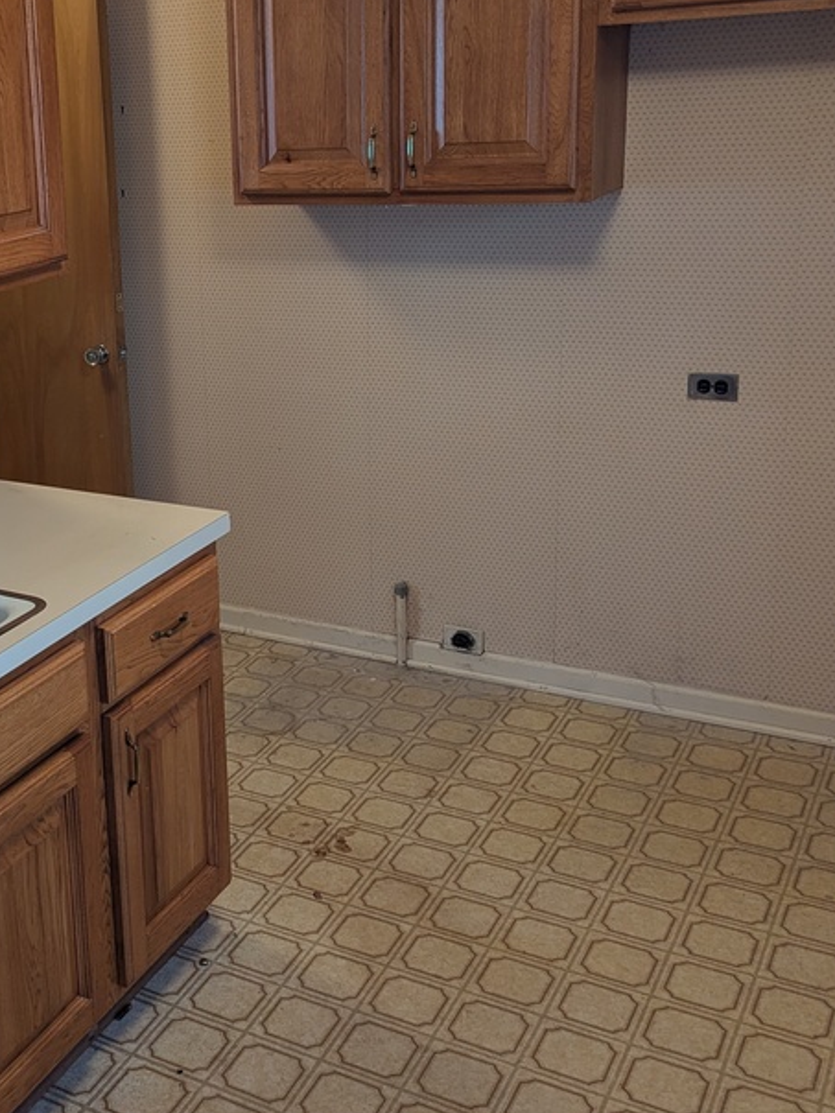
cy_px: 455
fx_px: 1383
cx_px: 108
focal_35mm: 43
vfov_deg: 43.7
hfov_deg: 32.2
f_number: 1.85
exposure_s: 1/120
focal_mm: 6.81
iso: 314
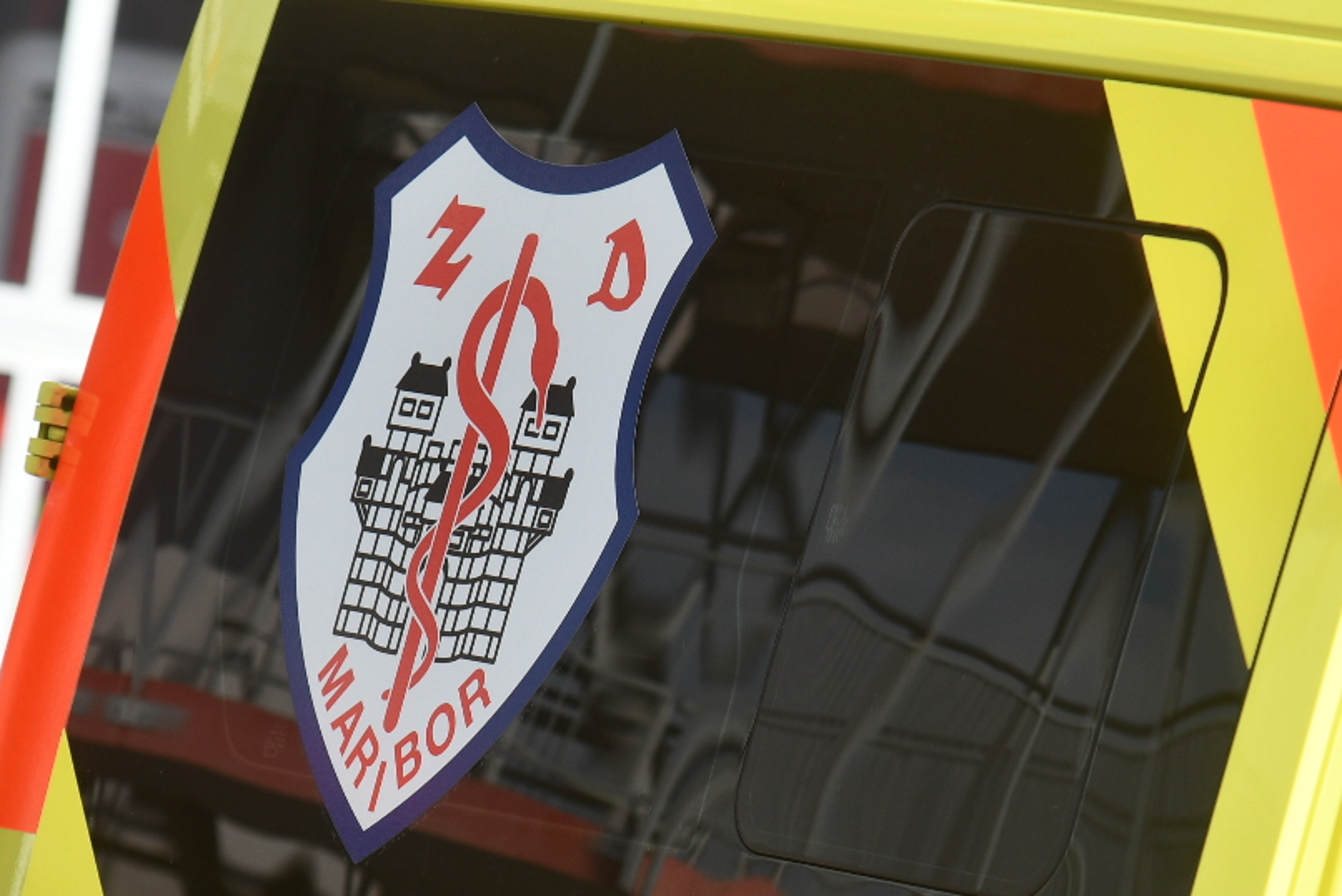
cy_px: 886
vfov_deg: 3.2
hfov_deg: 4.7
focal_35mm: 436
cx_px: 783
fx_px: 16258
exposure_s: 1/1000
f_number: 5.6
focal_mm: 145
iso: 200
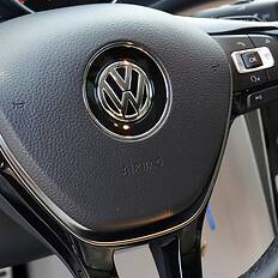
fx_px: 1354
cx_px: 96
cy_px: 91
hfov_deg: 11.7
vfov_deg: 11.7
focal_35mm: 149
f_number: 4.5
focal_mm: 34
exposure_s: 1/80
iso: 400
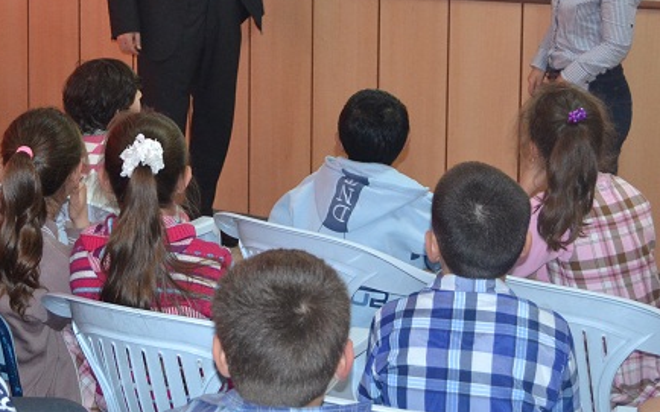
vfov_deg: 19.2
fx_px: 1169
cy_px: -42
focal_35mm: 65
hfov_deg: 31.4
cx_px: 266
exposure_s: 1/60
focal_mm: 20
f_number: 3.5
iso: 1400
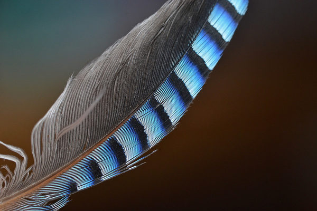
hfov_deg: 15.2
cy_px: 106
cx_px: 158
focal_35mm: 135
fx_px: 1189
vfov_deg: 10.2
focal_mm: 90
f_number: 10
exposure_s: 1/50
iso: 800
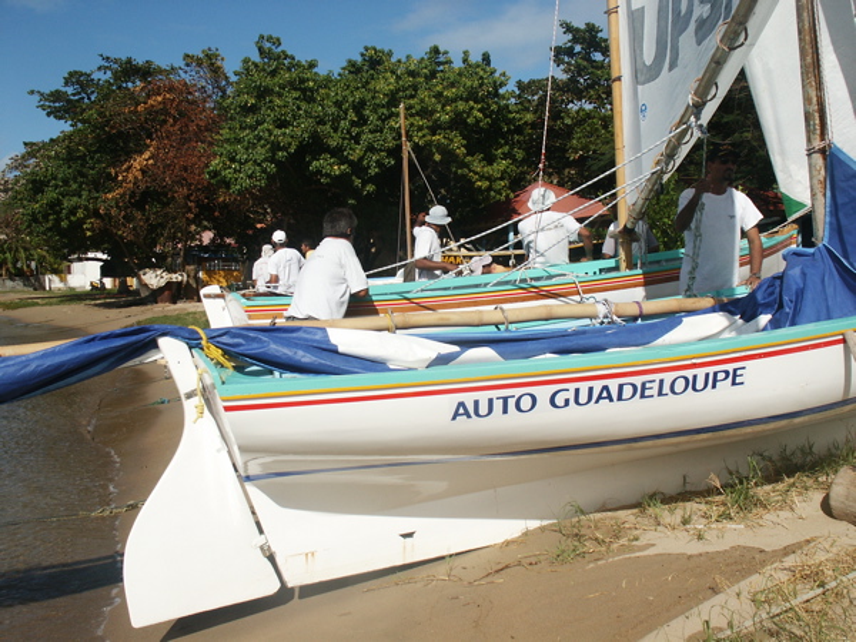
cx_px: 428
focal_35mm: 35
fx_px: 865
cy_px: 321
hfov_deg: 52.6
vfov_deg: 40.7
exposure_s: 1/500
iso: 64
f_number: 6.7
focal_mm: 7.18
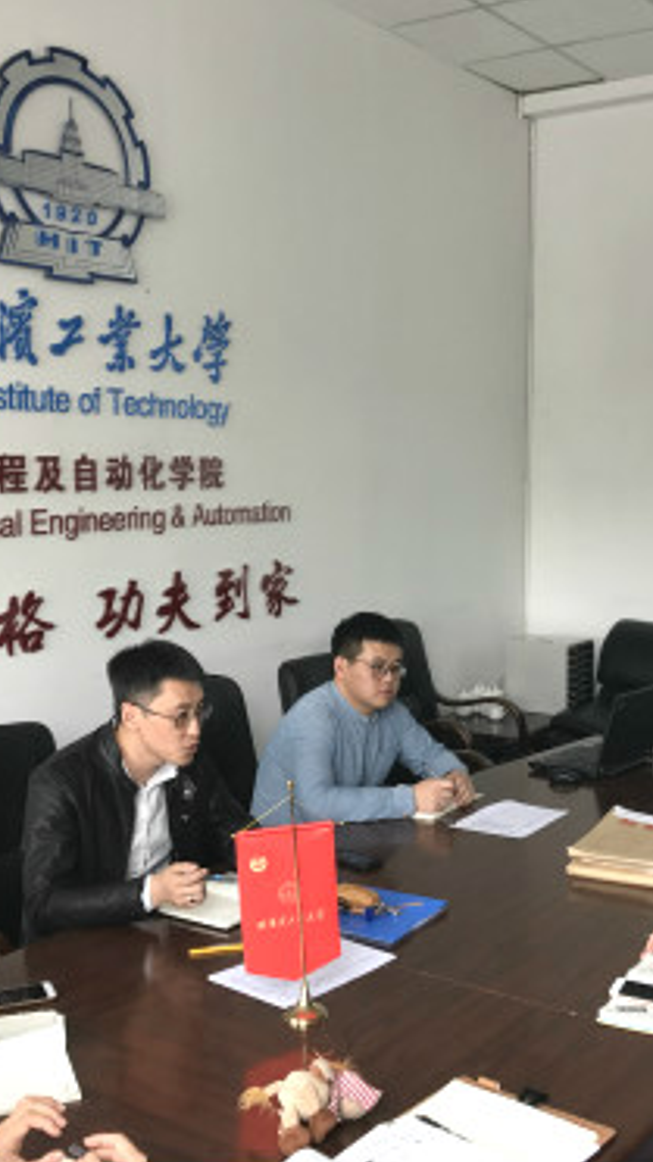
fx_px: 1263
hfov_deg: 28.8
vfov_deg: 49.4
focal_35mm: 41
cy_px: 579
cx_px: 434
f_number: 1.8
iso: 25
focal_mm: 3.99
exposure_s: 1/50
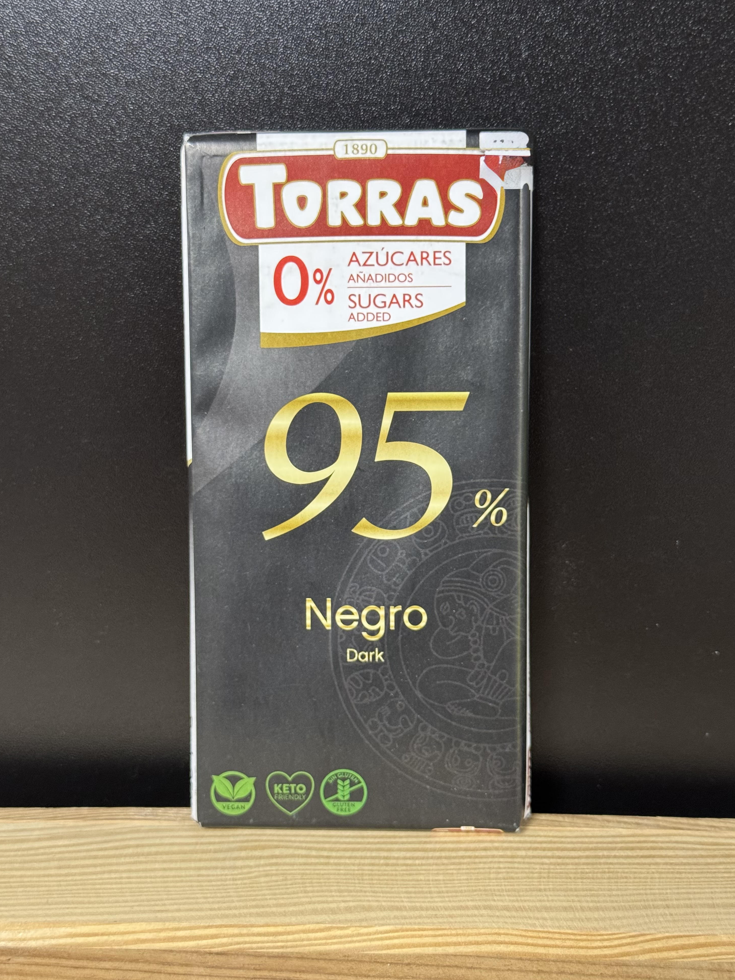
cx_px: 369
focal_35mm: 50
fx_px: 1416
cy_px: 476
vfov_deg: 38.2
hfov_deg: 29.1
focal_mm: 6.76
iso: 250
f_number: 1.78
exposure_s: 1/54
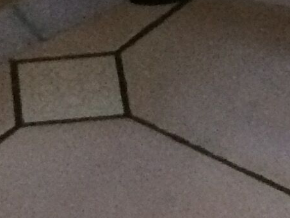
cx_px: 171
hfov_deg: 9.5
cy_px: -316
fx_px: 1751
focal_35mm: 209
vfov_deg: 6.7
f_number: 2.2
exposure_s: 1/33
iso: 250
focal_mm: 4.15
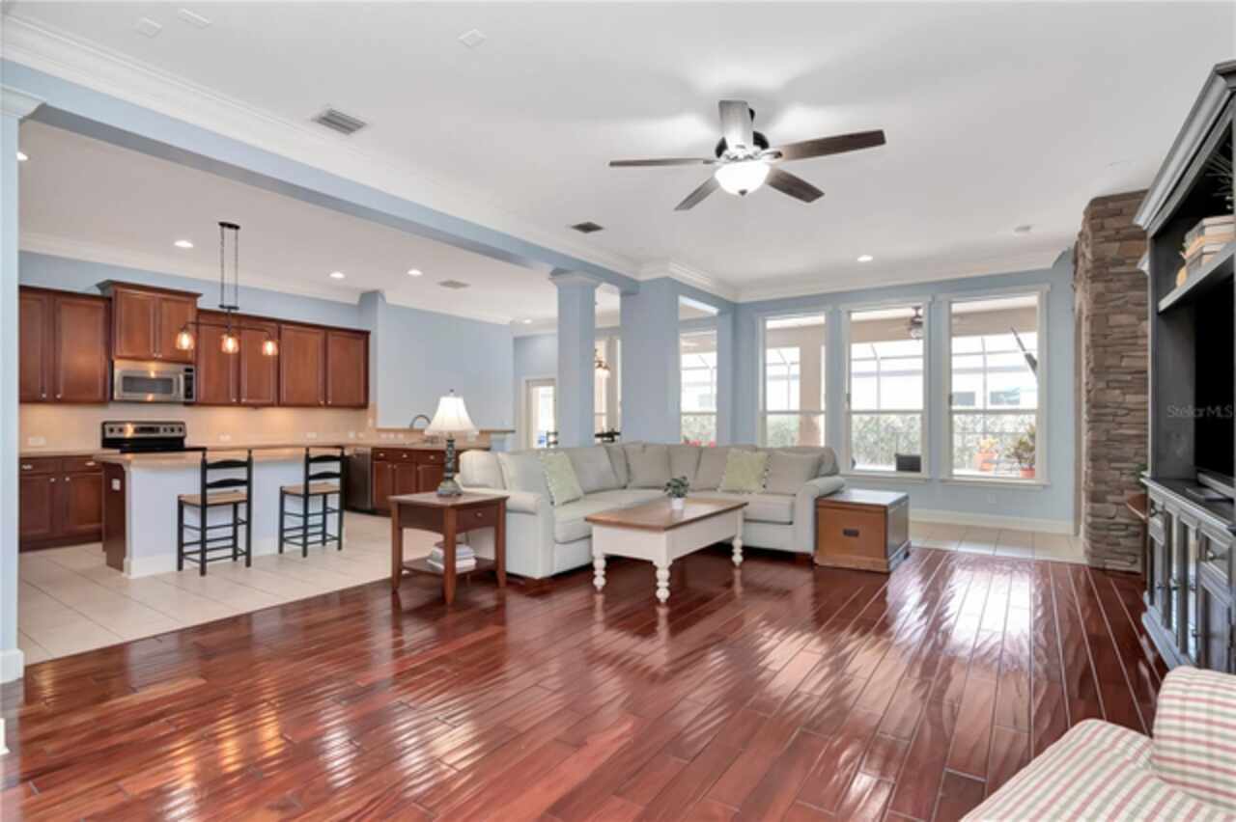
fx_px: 566
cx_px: 618
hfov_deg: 95.0
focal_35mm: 16
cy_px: 411
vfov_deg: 72.0
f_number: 6.3
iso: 1000
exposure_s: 1/100
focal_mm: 11
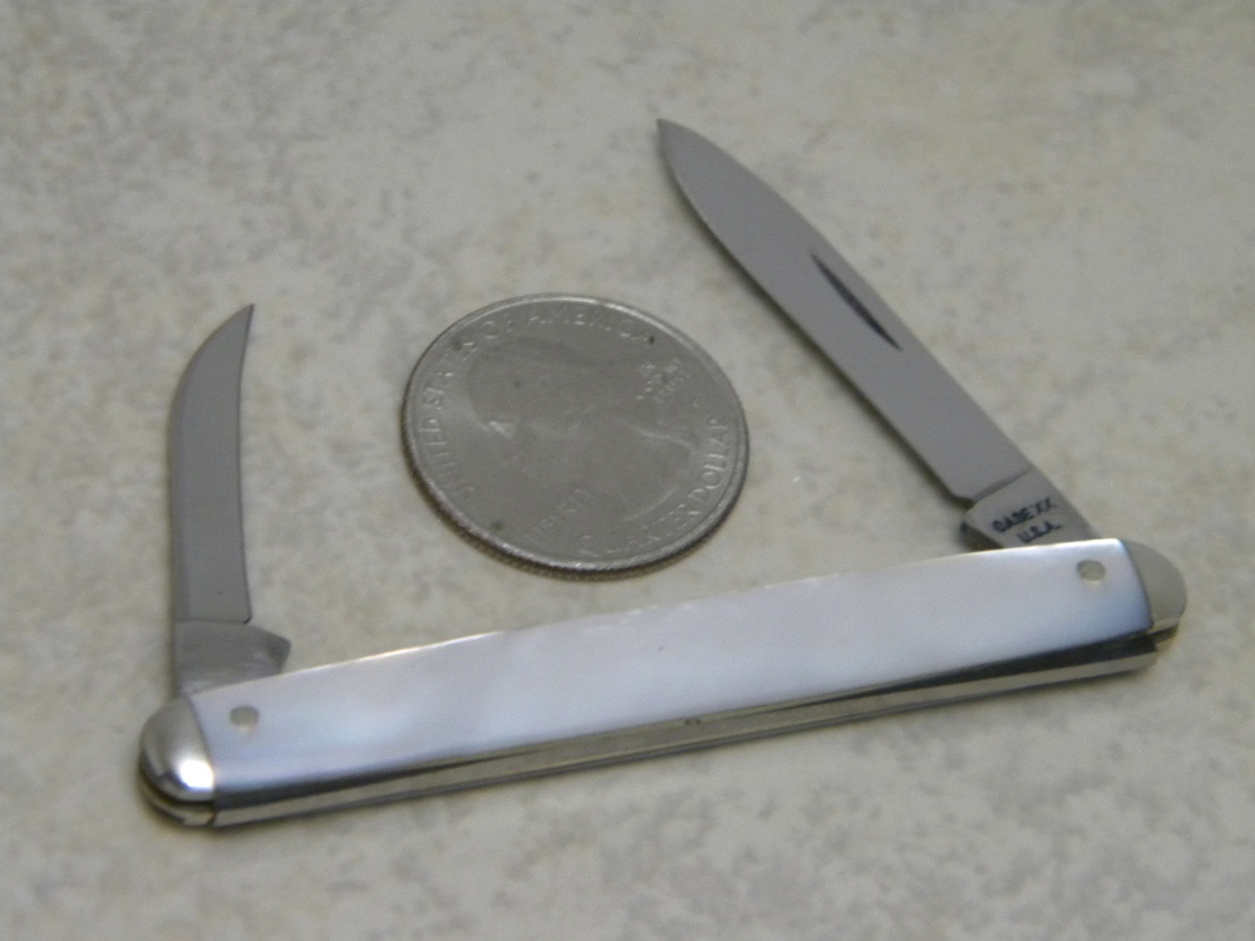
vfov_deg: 10.0
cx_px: 628
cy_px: 470
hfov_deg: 13.3
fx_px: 5366
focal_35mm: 148
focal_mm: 26.8
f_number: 5
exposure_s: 1/20.8
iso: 400
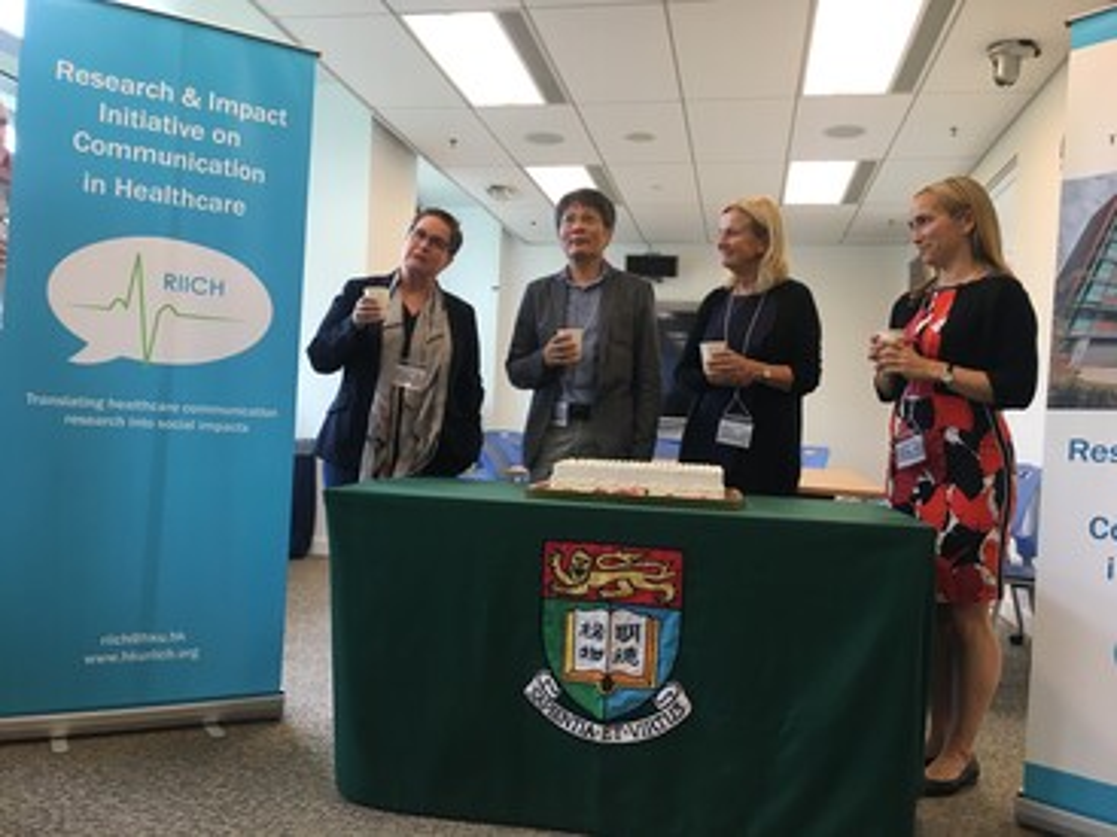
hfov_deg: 61.7
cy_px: 418
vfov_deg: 48.2
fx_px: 935
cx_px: 558
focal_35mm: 29
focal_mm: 4.15
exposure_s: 1/33
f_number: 2.2
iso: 40
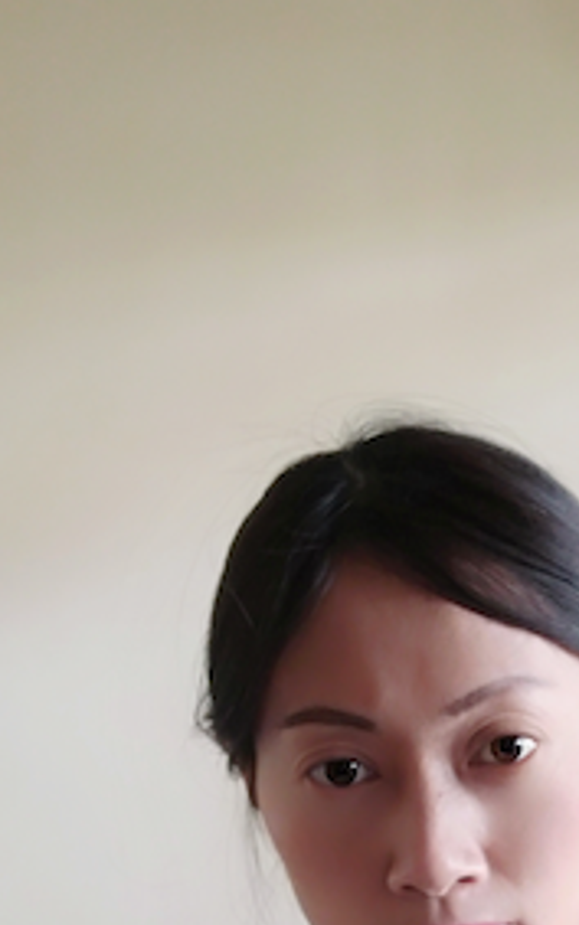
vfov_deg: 33.4
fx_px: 1388
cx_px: 507
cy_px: 948
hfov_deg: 23.0
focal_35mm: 55
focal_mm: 3.86
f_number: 2
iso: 800
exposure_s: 1/20
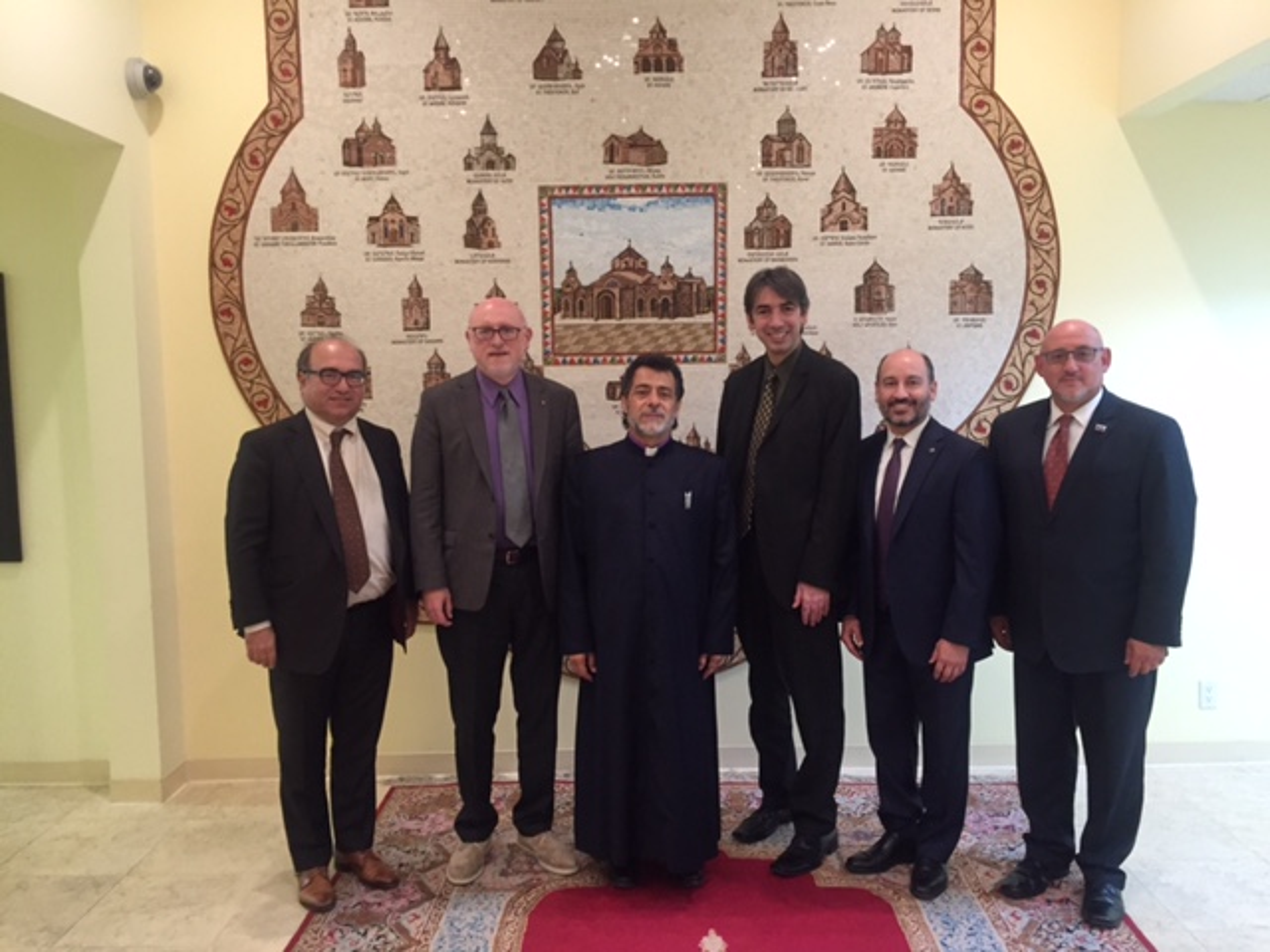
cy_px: 476
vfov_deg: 48.2
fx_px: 1064
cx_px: 635
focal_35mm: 29
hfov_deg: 61.7
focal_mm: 4.15
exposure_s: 1/30
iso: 160
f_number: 2.2
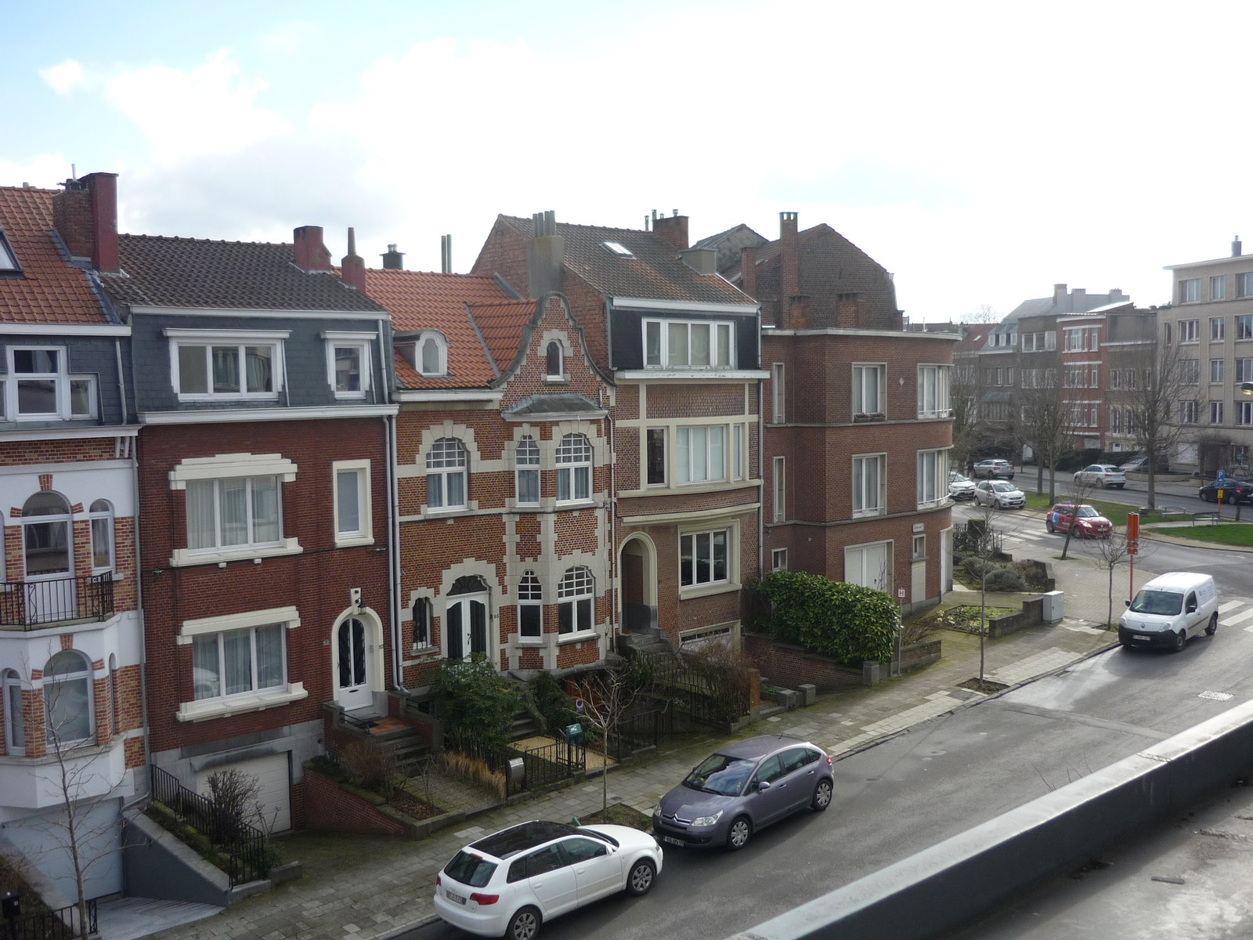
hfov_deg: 55.4
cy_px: 470
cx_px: 626
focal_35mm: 33
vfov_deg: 42.9
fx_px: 1195
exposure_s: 1/640
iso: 100
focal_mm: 5.5
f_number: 2.8
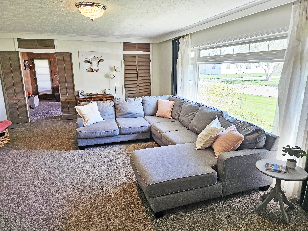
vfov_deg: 58.9
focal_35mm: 23
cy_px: 116
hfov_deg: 73.9
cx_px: 154
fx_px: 205
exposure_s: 1/120
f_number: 1.7
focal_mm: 6.3
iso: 80
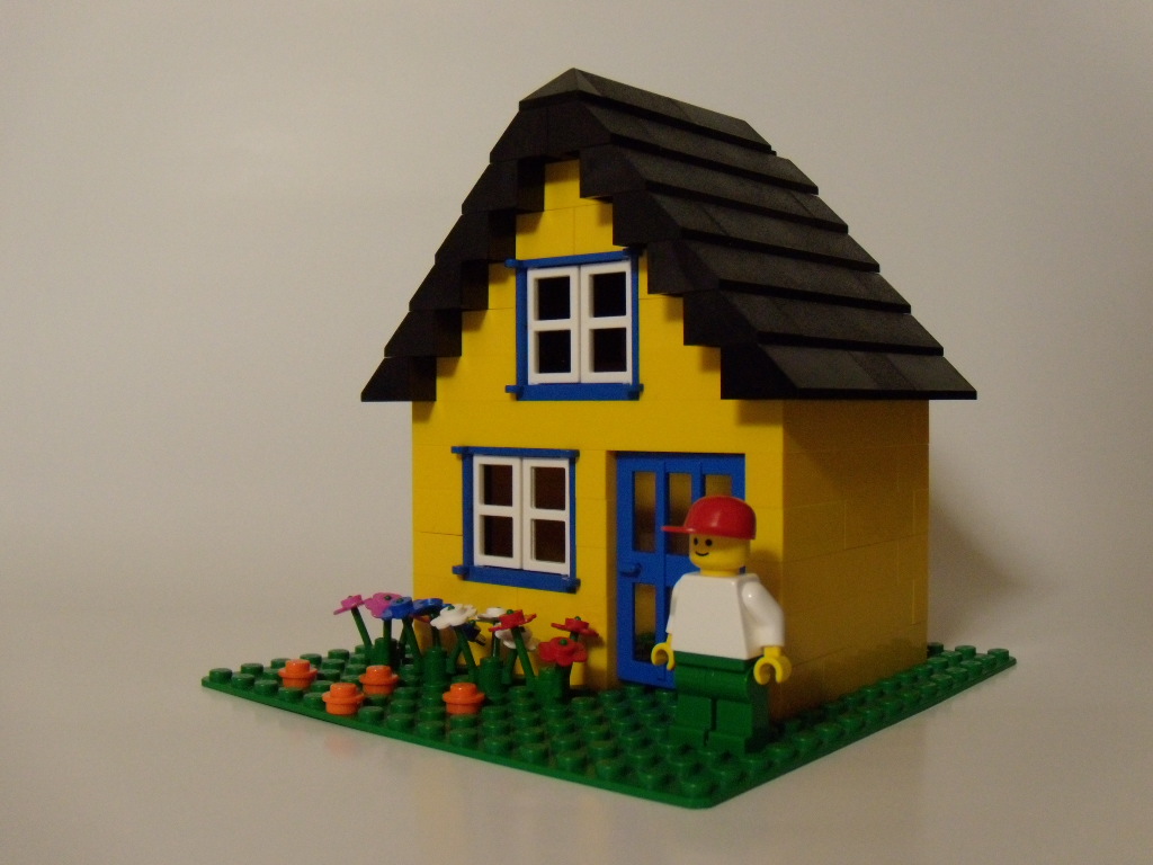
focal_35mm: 36
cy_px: 432
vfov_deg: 39.7
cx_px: 576
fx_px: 1199
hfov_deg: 51.4
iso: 400
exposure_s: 1/10
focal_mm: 6.4
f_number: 3.6
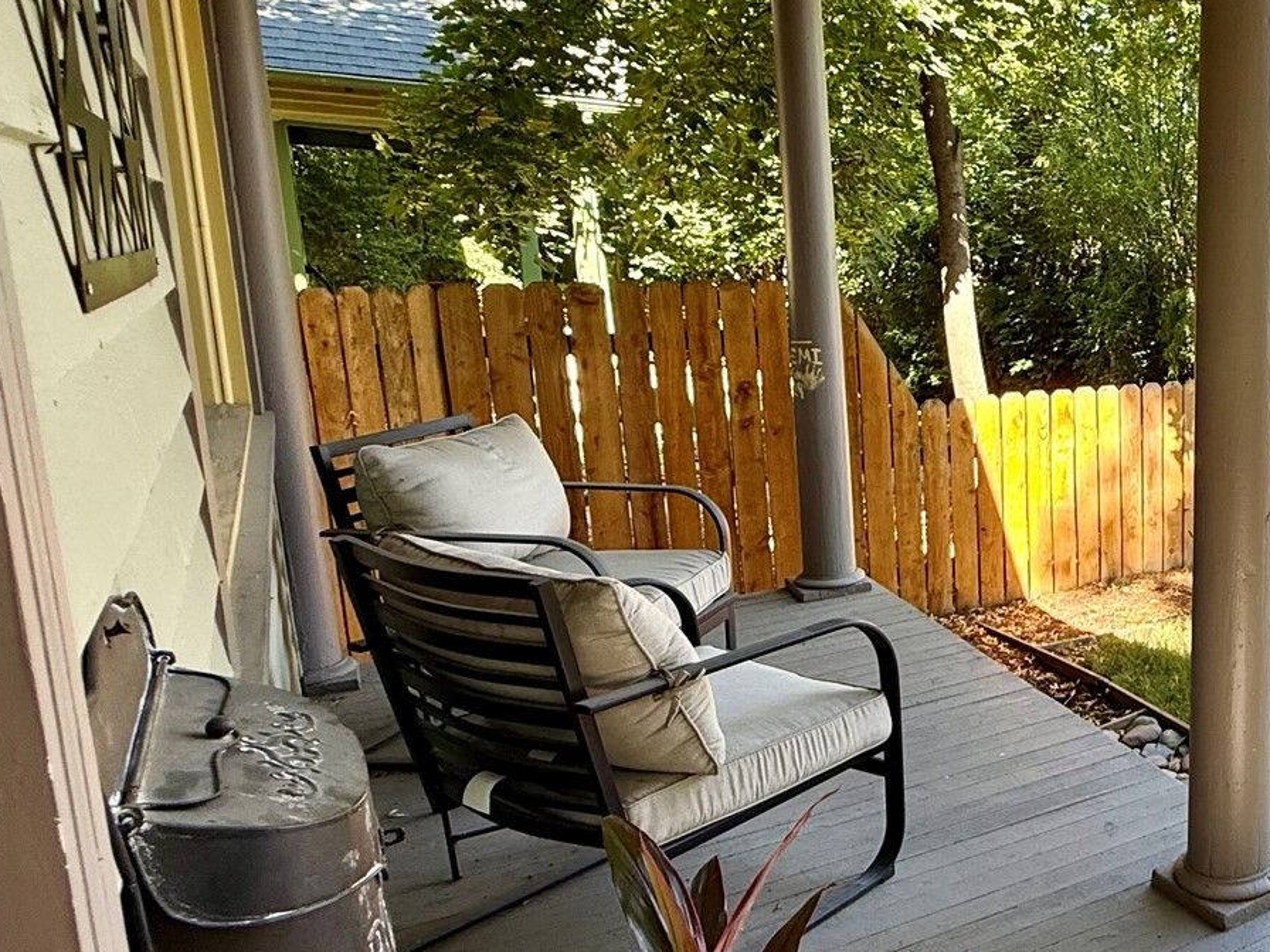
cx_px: 1344
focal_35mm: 32
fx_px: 1174
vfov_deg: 44.1
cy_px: 443
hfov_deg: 45.3
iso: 80
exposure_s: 1/99
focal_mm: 2.22
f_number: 2.2
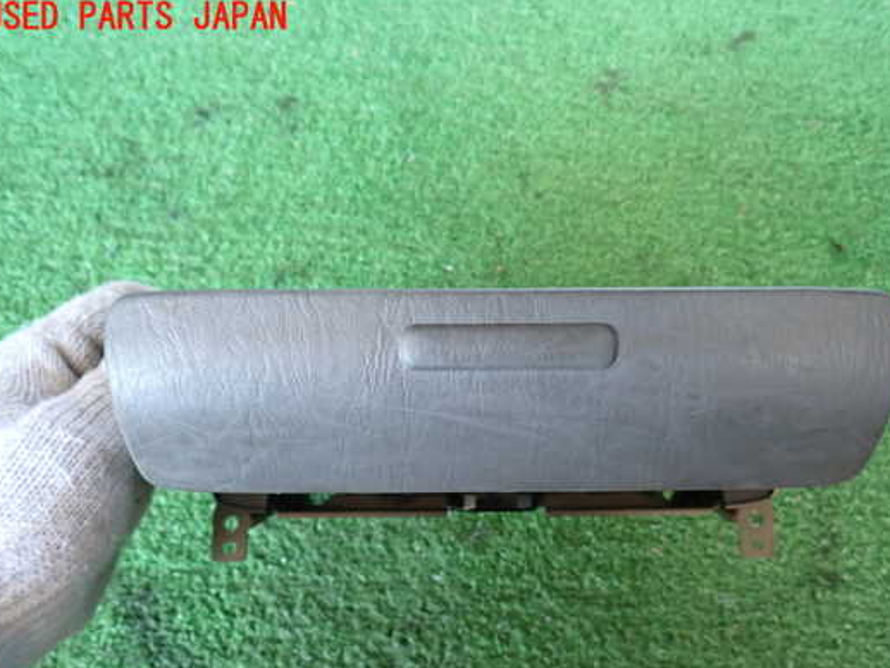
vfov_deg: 48.1
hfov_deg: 61.5
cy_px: 384
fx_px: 746
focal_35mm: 29
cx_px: 491
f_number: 2
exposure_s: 1/30
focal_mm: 4.5
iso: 250
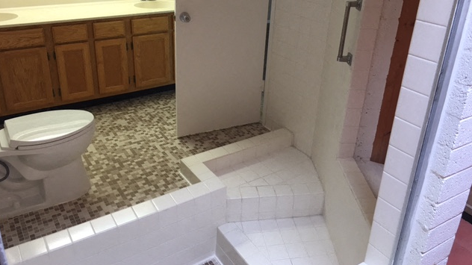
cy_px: 96
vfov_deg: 36.4
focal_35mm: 32
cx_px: 235
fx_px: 400
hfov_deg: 61.0
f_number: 2.2
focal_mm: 4.15
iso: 50
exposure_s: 1/30
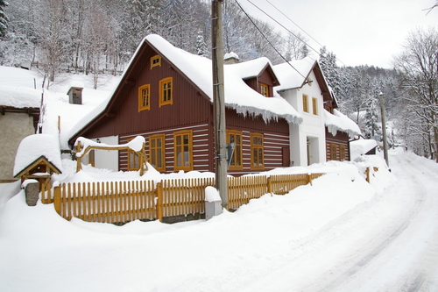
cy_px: 146
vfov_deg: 47.9
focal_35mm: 27
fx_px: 328
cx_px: 219
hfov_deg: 67.4
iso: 200
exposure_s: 1/125
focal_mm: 18
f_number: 8
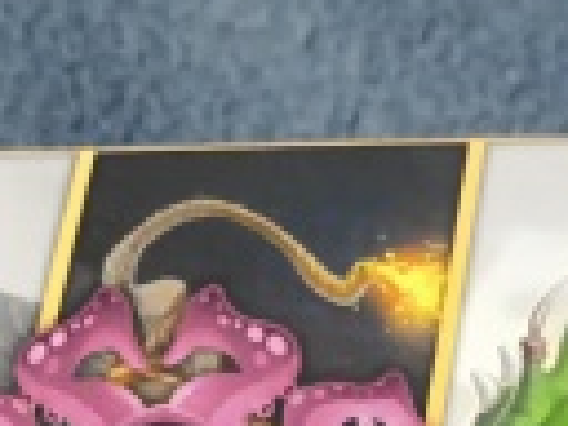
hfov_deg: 13.2
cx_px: 204
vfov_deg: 9.4
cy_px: 750
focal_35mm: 150
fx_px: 2461
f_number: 1.8
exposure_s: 1/33.3
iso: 1693
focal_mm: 5.56
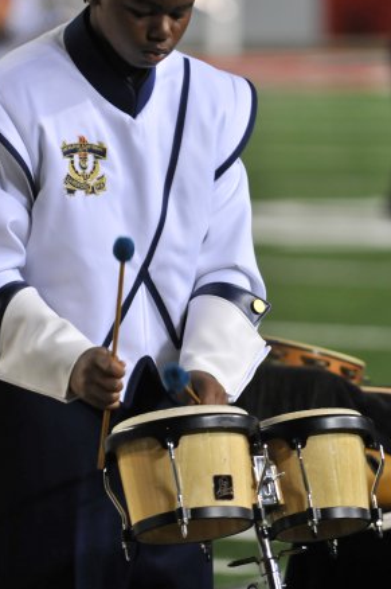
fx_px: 6711
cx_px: 144
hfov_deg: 3.3
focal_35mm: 411
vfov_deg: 5.0
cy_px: 270
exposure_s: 1/200
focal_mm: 200
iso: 800
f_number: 2.8
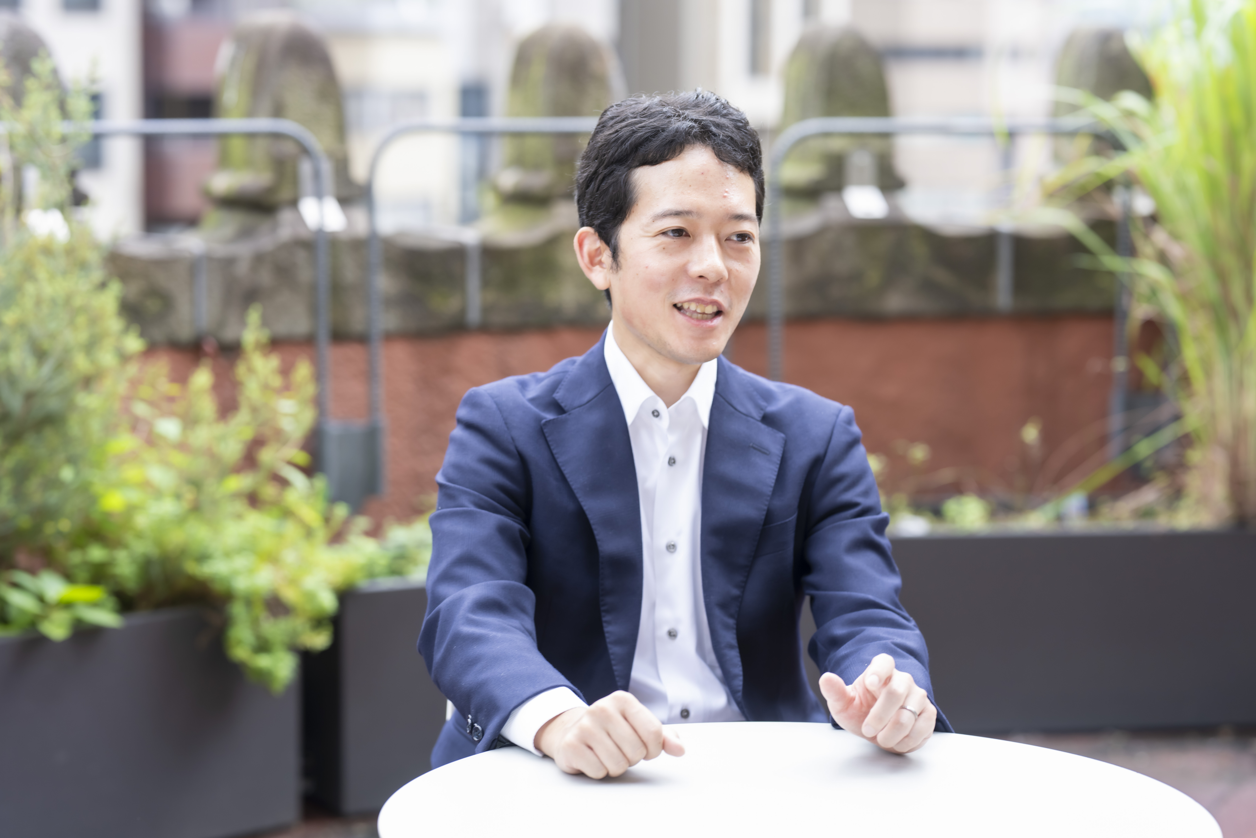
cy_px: 419
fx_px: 2965
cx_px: 628
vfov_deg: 16.1
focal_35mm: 85
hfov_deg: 23.9
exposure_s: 1/125
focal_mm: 85
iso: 100
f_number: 2.8
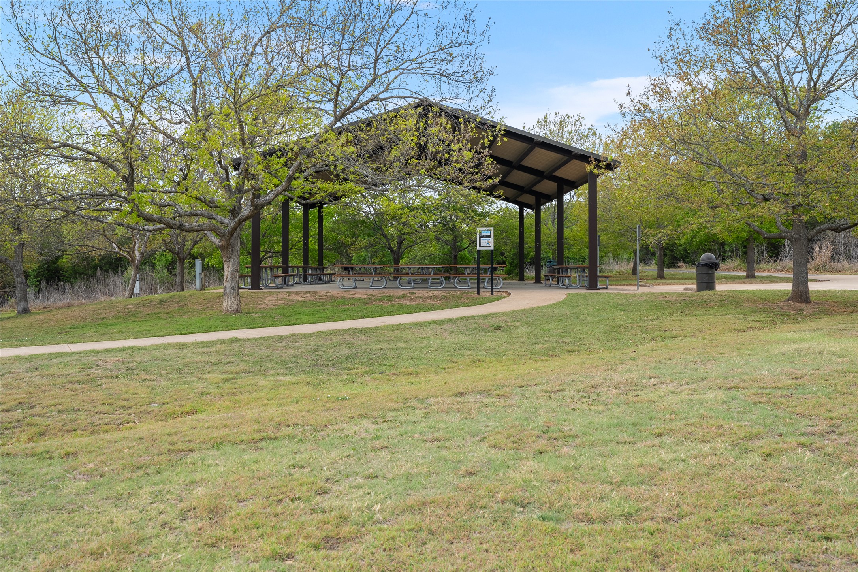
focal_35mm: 35
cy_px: 286
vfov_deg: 37.9
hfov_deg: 54.4
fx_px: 834
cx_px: 429
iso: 200
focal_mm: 35
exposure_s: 1/100
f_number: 9
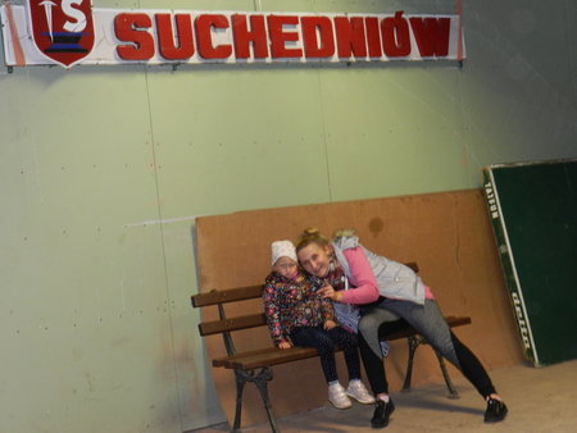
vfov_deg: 24.4
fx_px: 1001
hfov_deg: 32.2
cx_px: 288
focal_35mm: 60
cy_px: 216
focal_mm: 10.7
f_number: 4.6
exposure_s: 1/30
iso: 500
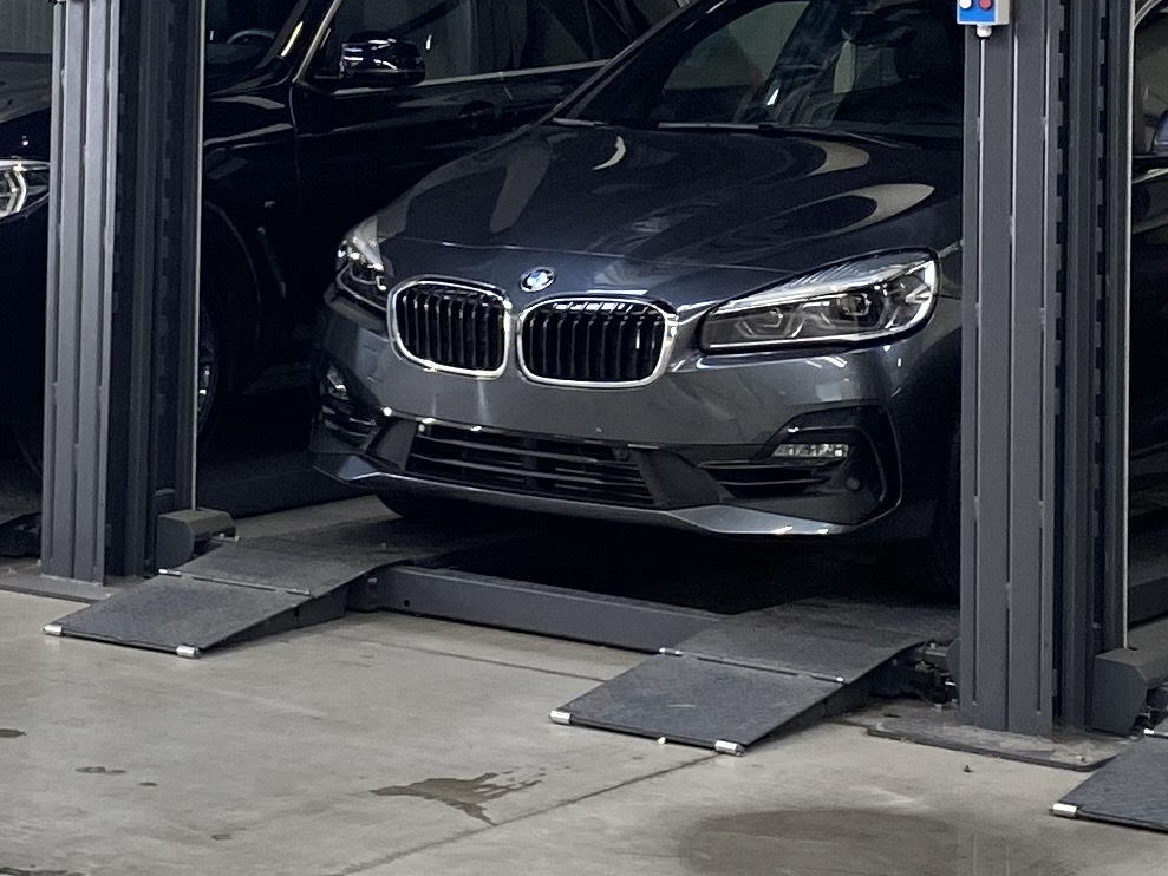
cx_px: 359
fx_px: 3577
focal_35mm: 106
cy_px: -96
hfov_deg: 18.5
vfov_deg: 13.7
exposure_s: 1/100
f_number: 1.8
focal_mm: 4.25
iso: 100
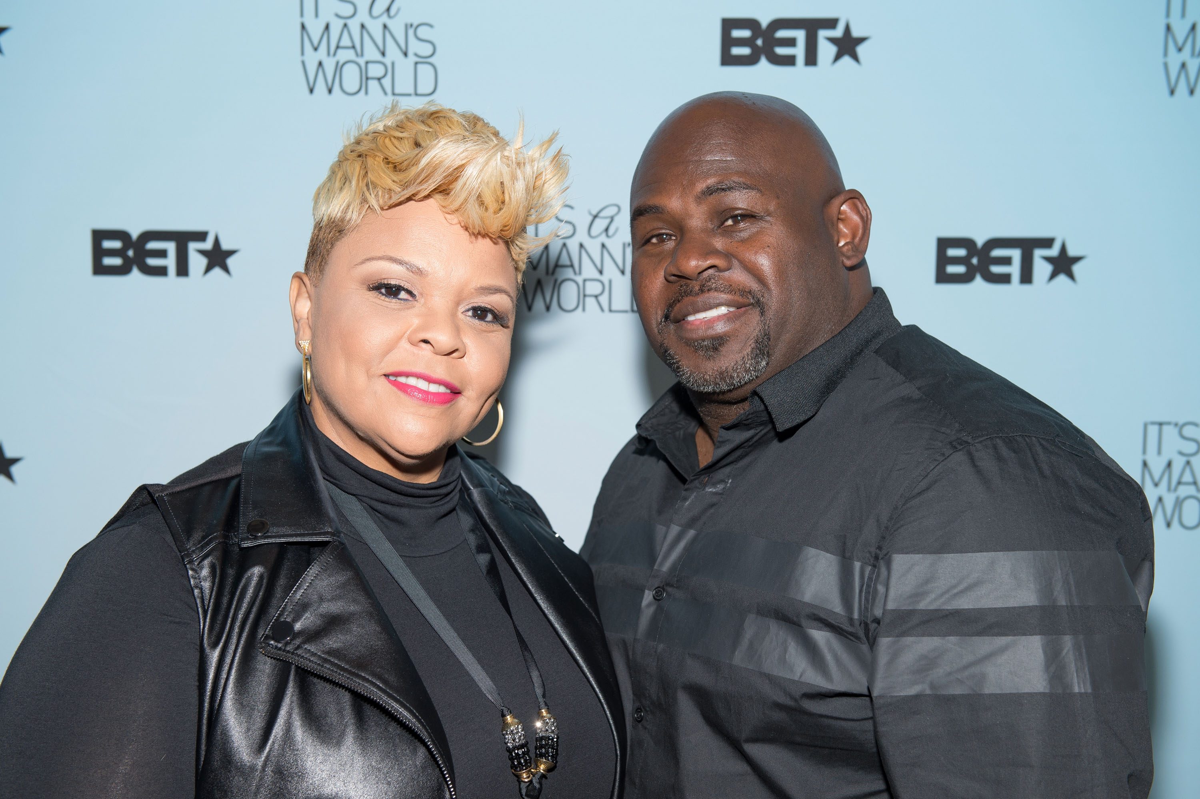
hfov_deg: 39.6
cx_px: 600
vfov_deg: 27.0
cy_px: 400
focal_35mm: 50
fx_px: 1666
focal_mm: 50
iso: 500
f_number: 5.6
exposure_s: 1/160
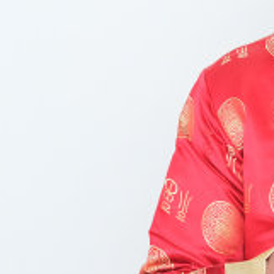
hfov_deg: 10.0
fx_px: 1531
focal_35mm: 171
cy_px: 73
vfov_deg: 10.2
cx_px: 383
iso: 160
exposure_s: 1/160
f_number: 4
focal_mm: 35
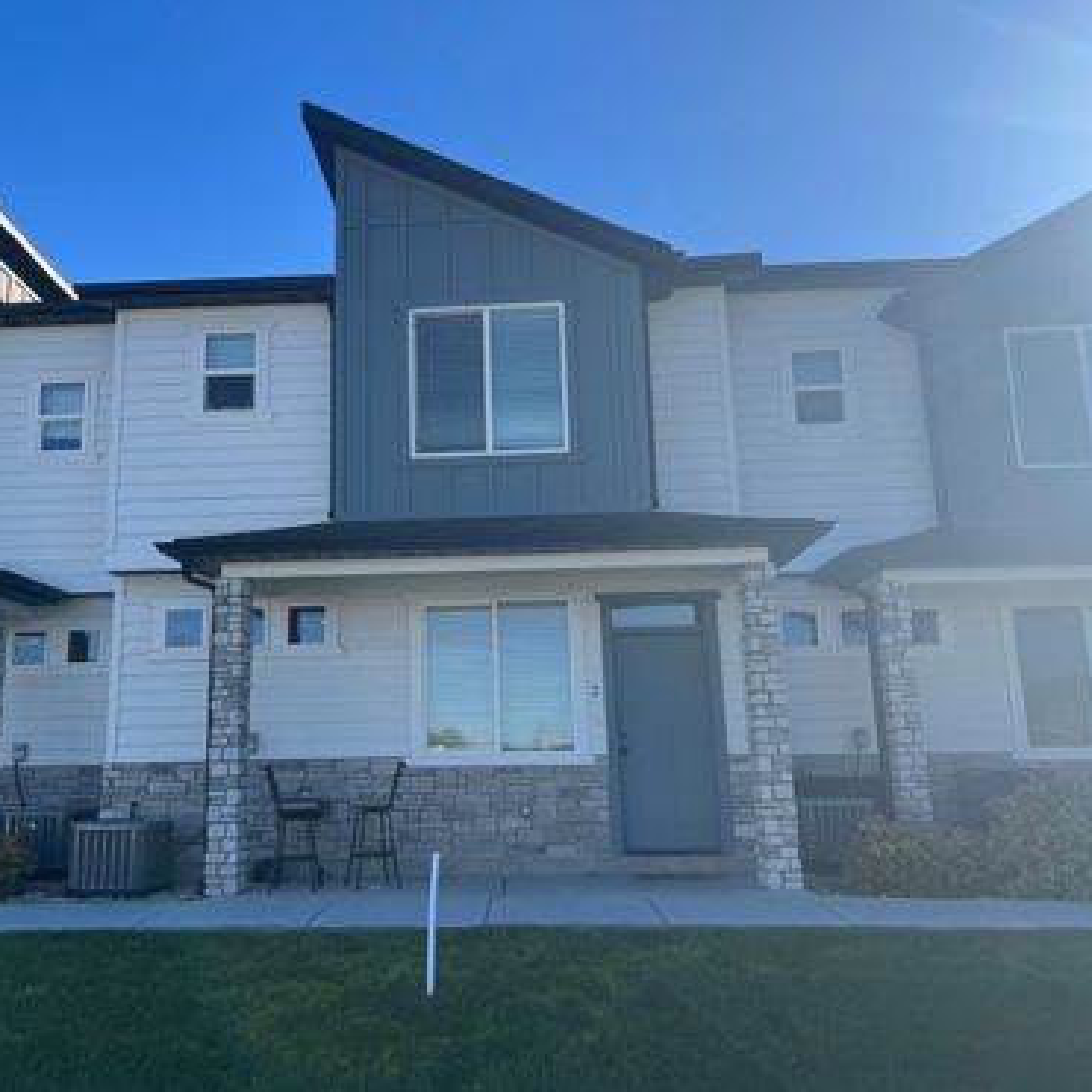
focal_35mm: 31
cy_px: 546
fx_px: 1106
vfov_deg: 52.5
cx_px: 444
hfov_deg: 52.2
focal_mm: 5.7
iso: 50
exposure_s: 1/2083
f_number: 1.5
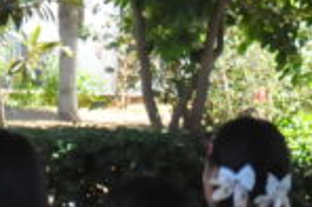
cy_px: -34
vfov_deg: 3.5
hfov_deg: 5.2
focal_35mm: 395
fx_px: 3416
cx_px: 11
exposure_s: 1/2500
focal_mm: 38
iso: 3200
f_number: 5.6
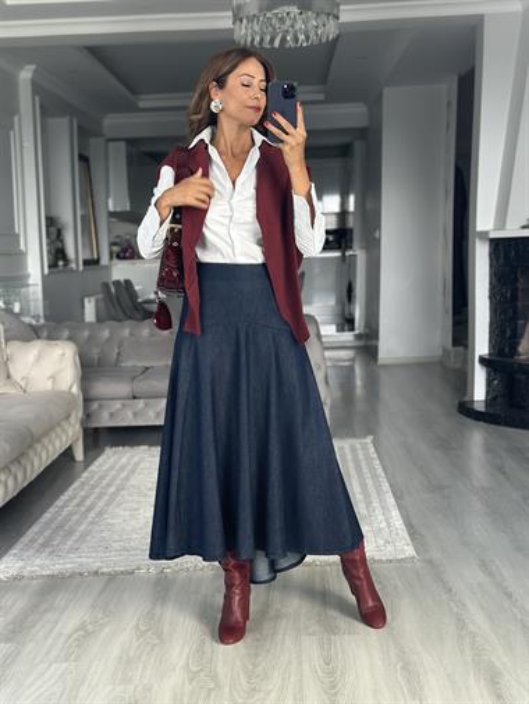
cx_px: 264
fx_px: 977
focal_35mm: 48
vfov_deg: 39.6
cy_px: 352
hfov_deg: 30.3
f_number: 1.78
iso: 125
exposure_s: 1/97
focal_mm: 6.86
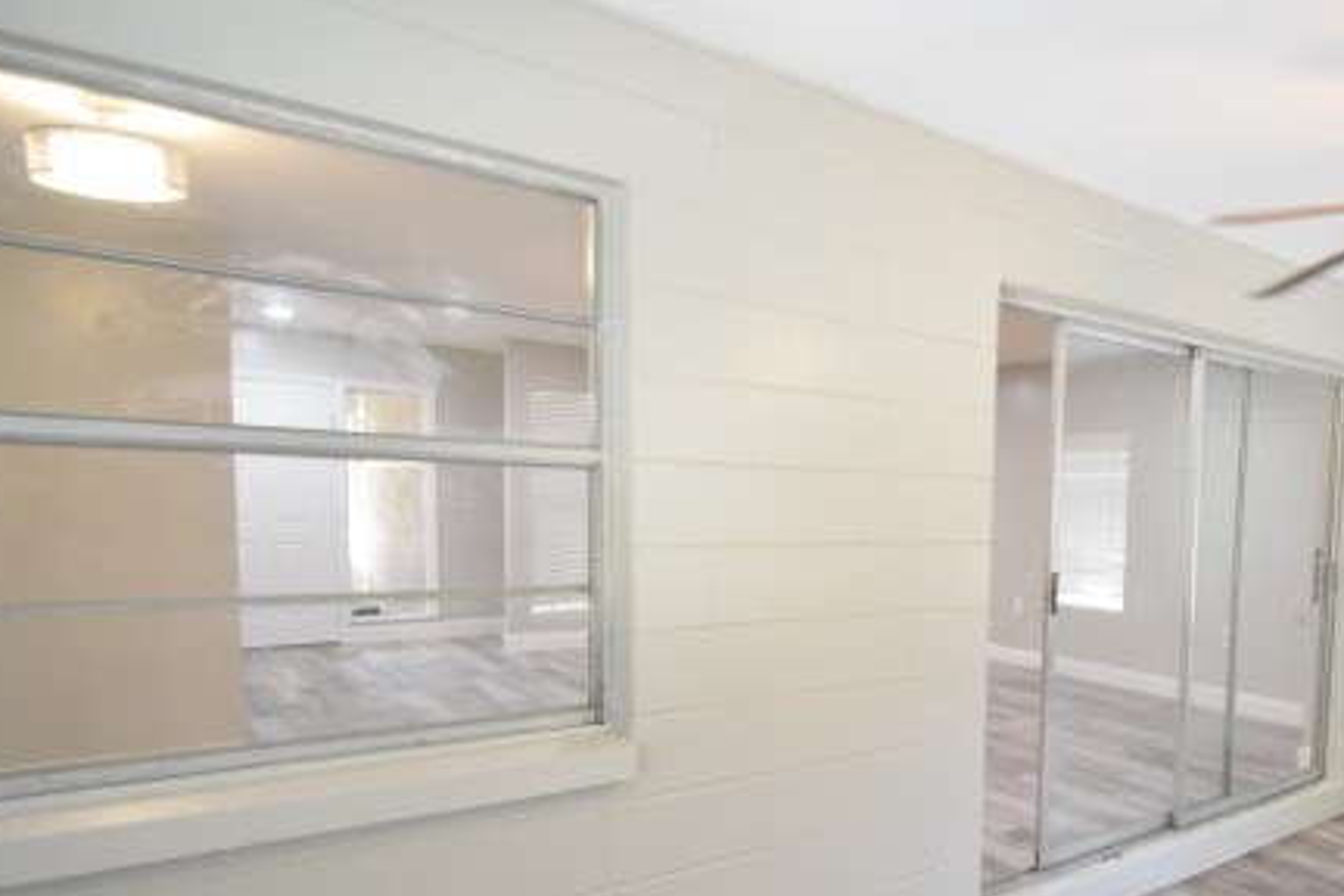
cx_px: 1048
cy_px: 572
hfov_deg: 65.9
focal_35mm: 25
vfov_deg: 50.6
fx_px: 933
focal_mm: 10
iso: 1250
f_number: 3.5
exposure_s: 1/60
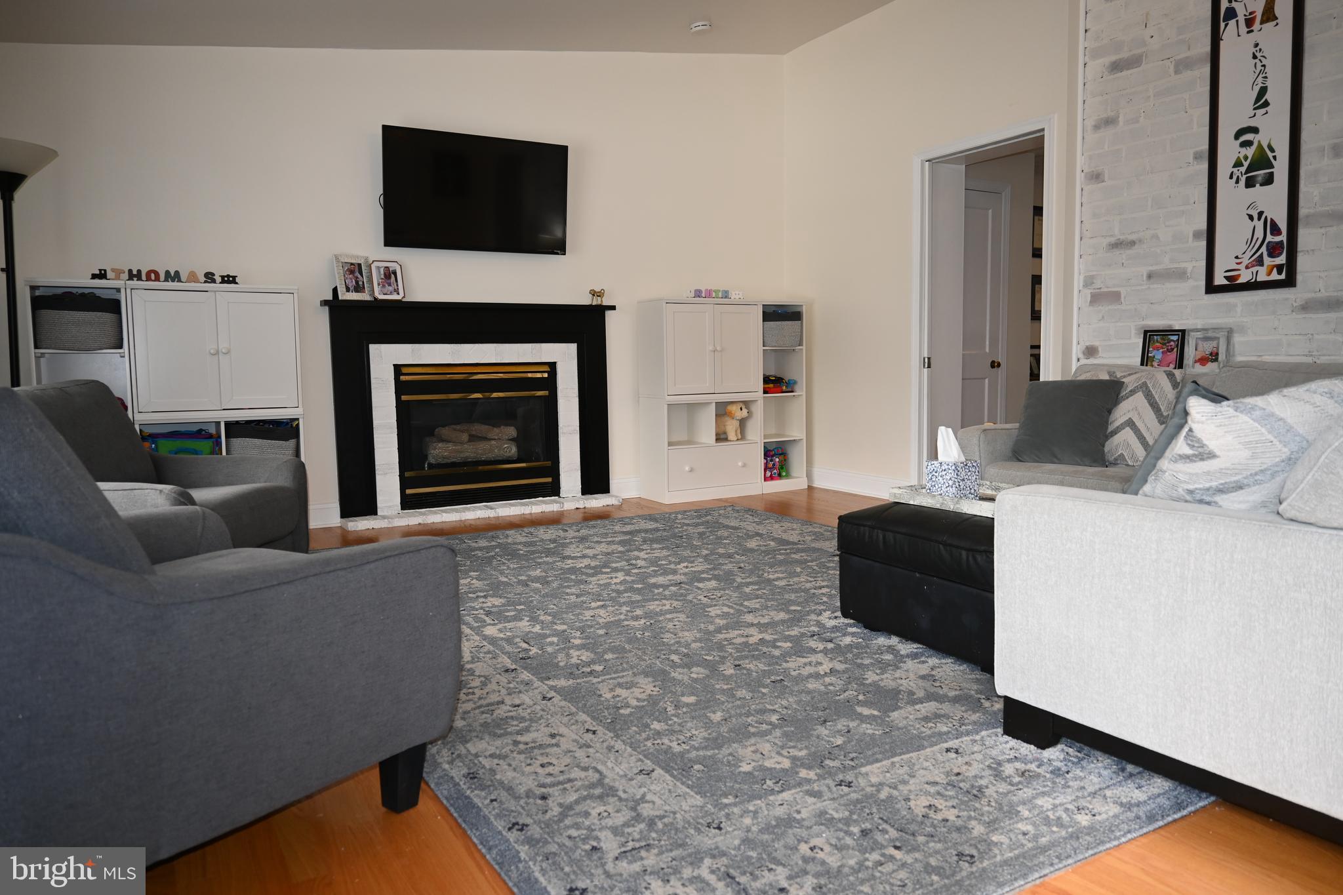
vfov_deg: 53.1
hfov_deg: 73.7
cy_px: 448
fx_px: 895
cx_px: 672
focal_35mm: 24
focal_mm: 16
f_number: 3.5
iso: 220
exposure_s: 1/125
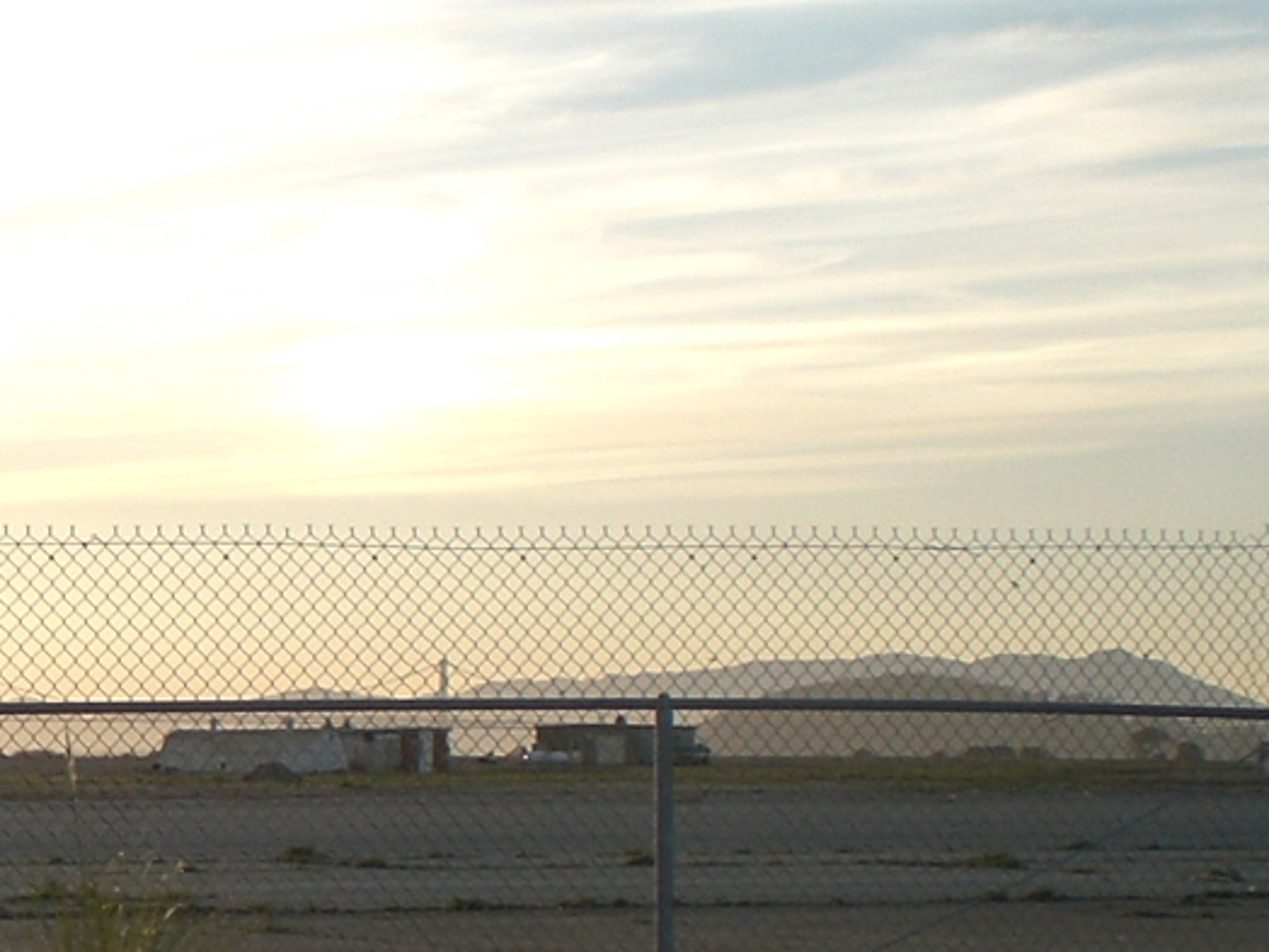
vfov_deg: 12.4
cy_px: 1170
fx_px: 4252
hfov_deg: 15.7
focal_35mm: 116
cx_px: -608
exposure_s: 1/200
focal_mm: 6.3
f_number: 4.4
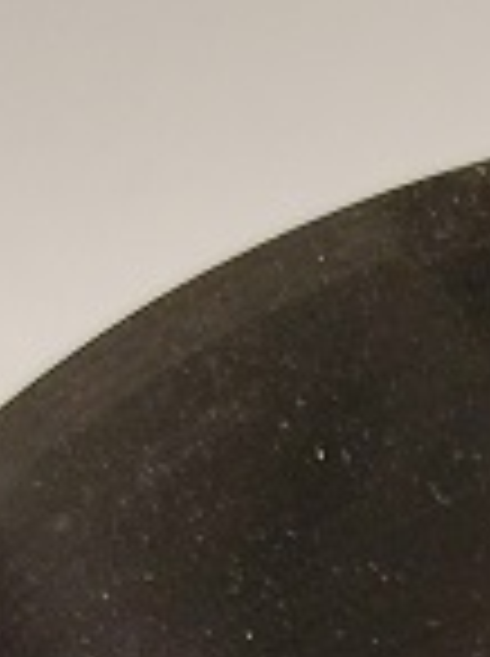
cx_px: 845
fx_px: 4941
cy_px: 1616
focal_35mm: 261
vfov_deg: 7.1
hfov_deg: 5.6
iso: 220
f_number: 1.69
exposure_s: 1/50
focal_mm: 6.72
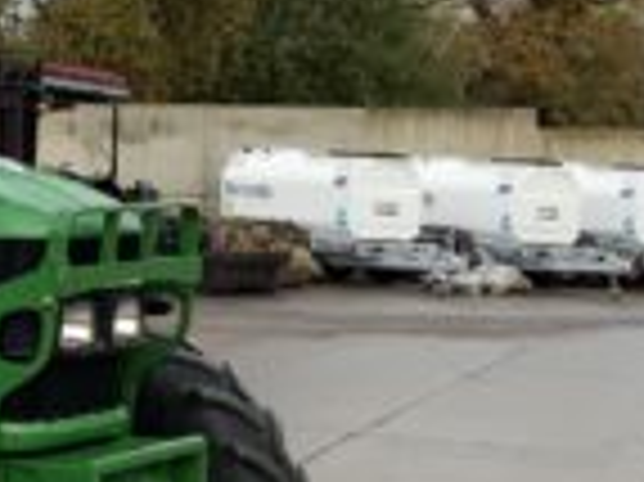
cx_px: -50
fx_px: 2417
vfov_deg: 11.3
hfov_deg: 14.8
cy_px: 36
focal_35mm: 130
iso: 16
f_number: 1.8
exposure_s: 1/1195
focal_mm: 3
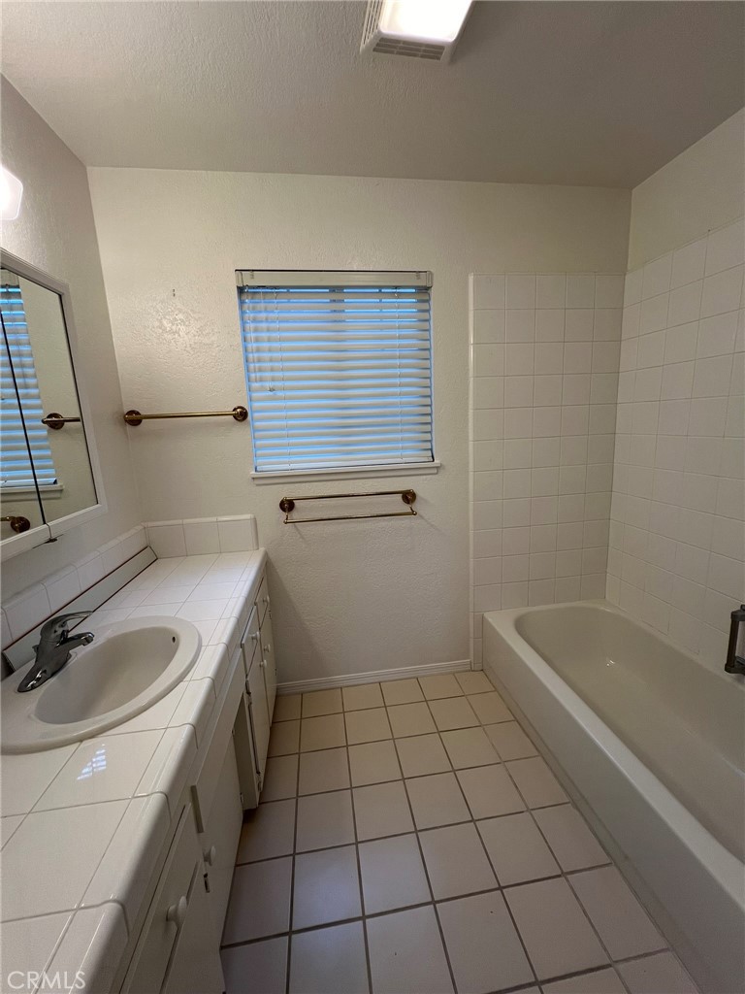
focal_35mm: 13
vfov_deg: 106.2
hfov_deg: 89.9
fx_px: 373
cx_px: 372
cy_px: 497
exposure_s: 1/120
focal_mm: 1.57
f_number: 1.8
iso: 64
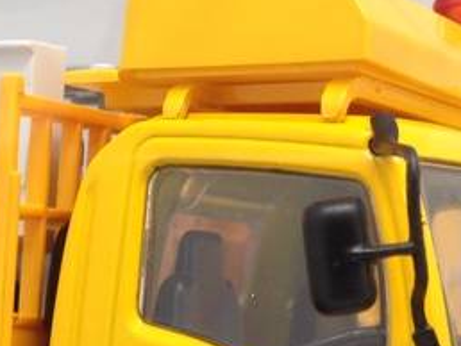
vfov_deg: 12.6
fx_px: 1533
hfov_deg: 16.8
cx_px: 7
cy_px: 425
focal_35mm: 115
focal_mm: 4.12
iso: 50
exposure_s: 1/30
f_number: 2.4
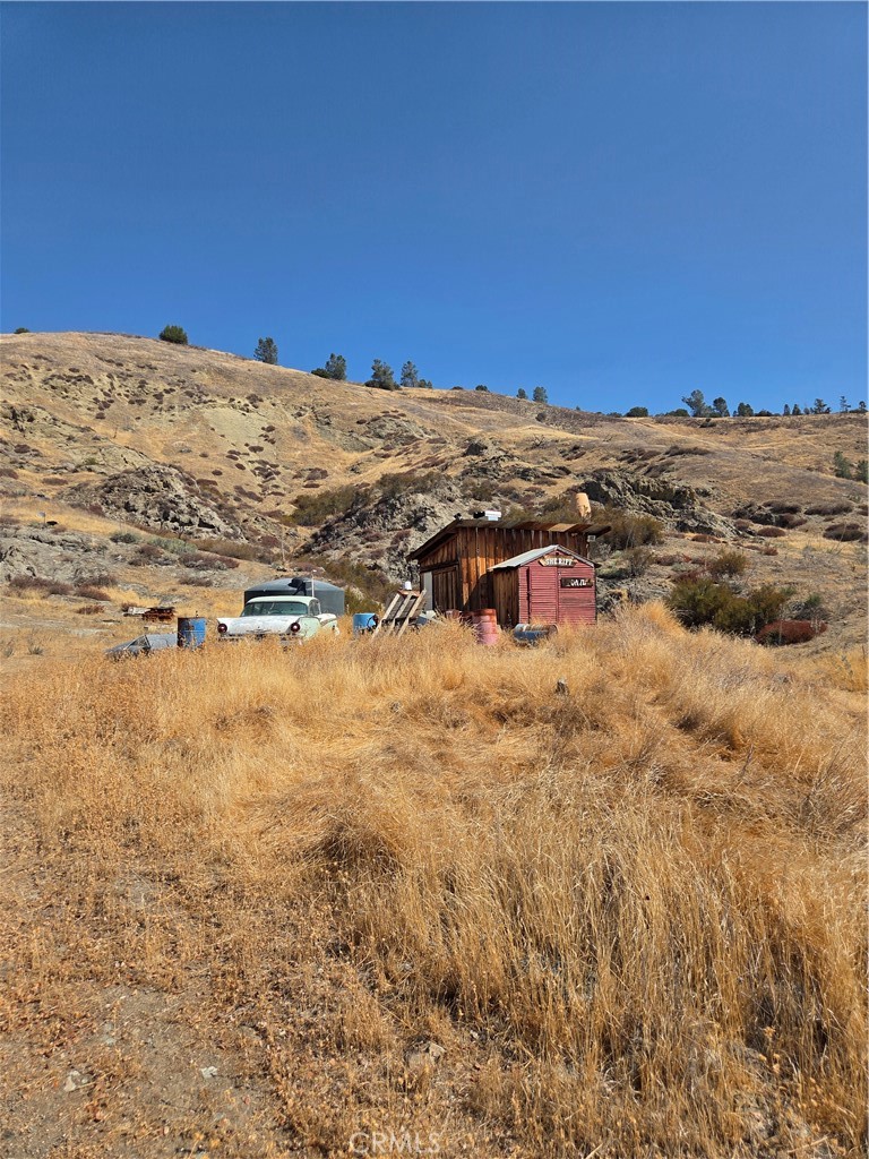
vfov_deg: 73.9
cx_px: 434
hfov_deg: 58.9
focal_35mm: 23
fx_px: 770
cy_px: 580
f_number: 1.8
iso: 80
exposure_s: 1/6034
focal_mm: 5.4
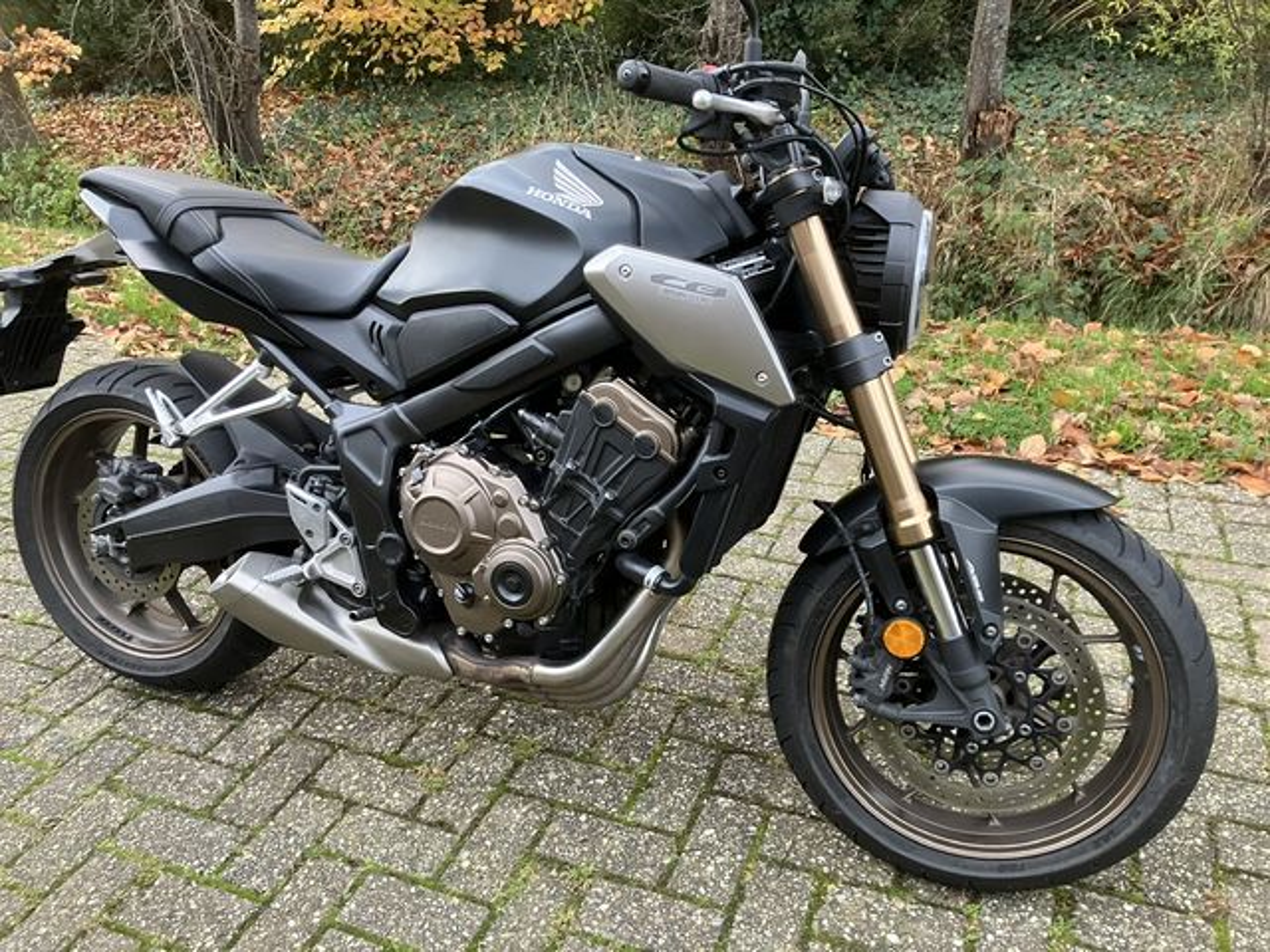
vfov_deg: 49.7
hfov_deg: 63.4
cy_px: 476
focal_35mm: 28
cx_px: 635
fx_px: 1027
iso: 160
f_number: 1.8
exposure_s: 1/60
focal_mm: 3.99
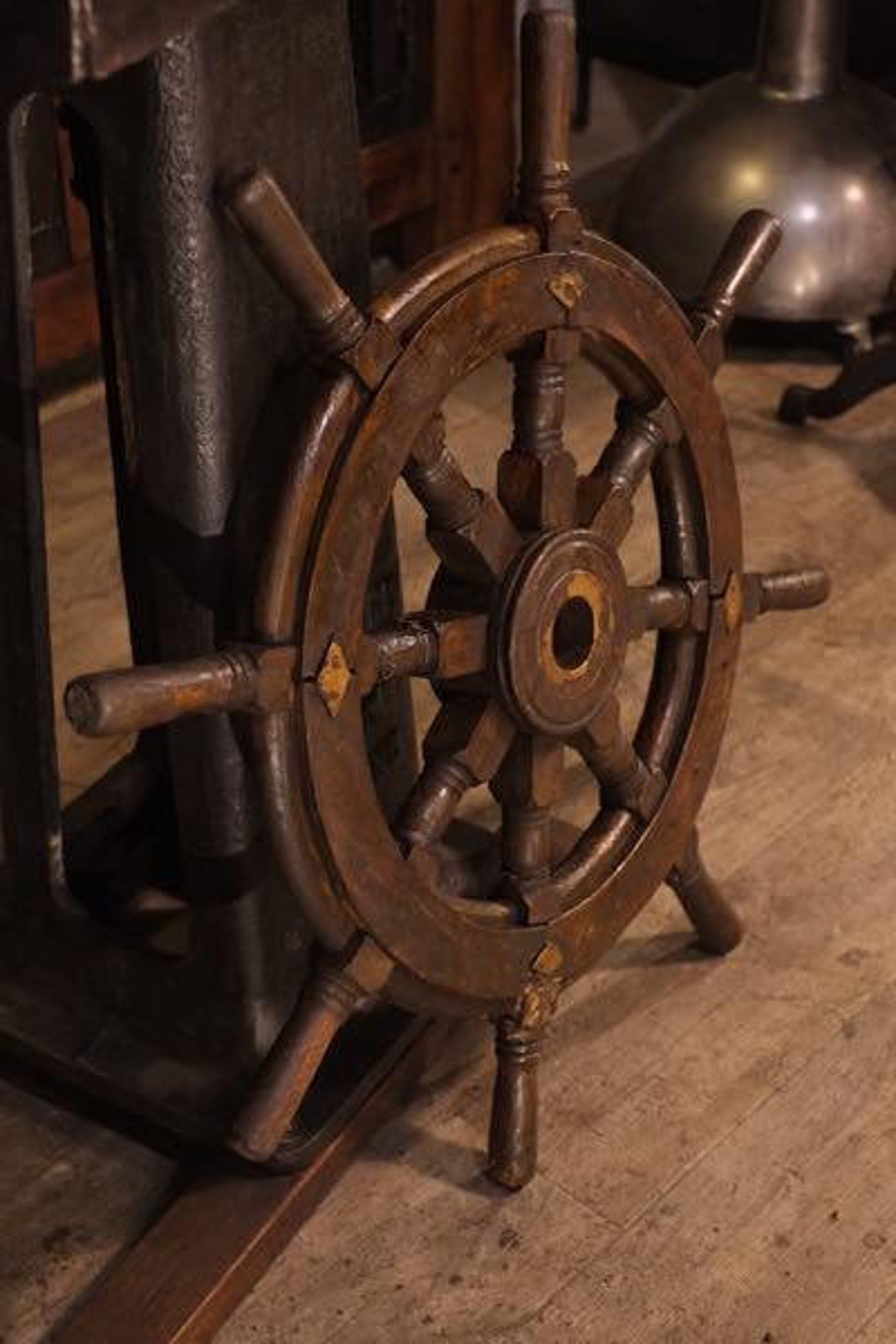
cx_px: 448
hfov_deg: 25.5
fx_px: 1979
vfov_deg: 37.5
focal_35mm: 53
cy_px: 672
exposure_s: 1/125
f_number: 4
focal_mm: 35
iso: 2500
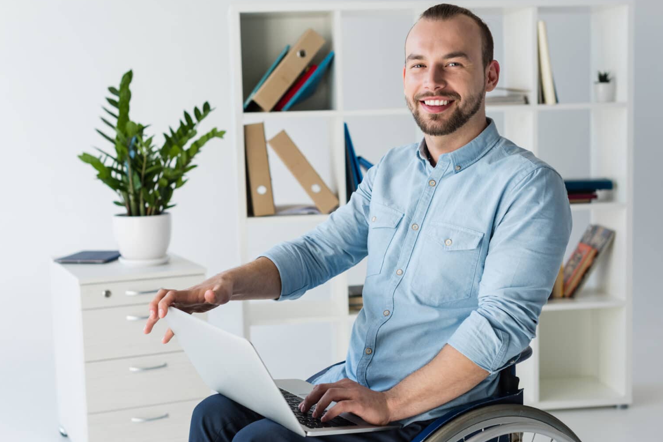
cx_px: 336
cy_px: 219
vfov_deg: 26.5
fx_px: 939
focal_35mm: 51
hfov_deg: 38.9
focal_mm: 50
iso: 200
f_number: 4
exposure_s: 1/125
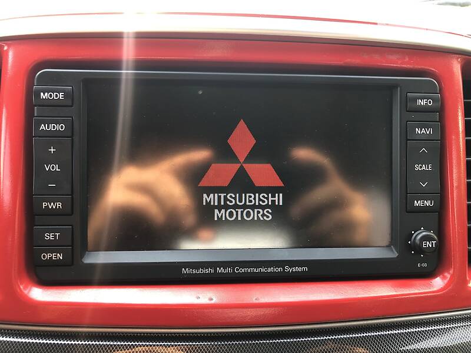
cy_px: 176
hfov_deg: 63.4
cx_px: 236
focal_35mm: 28
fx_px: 381
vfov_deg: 49.7
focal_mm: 4
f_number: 1.8
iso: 25
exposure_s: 1/40
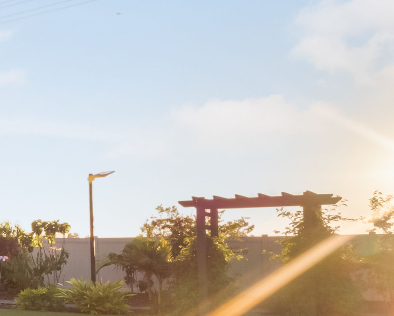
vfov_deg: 26.2
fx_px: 676
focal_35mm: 58
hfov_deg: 21.7
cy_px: 167
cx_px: -304
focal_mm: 7
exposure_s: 1/60
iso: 200
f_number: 7.1
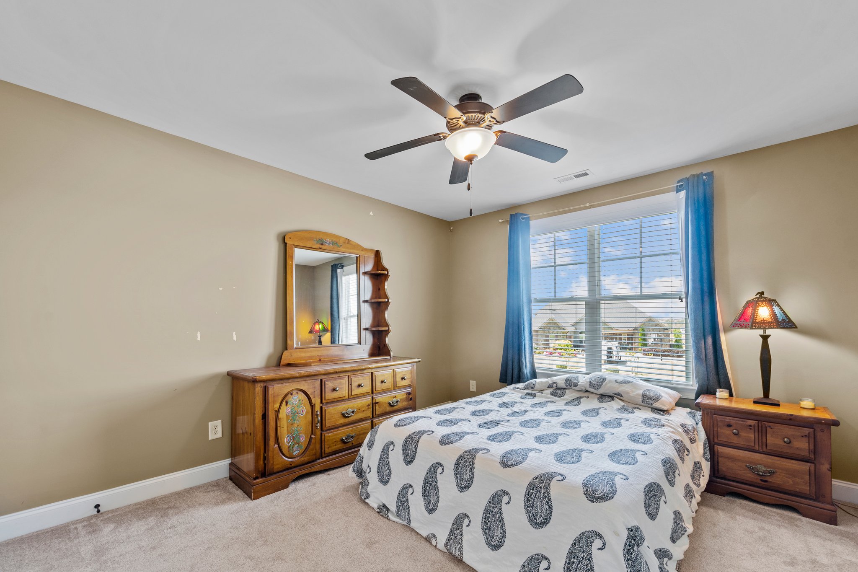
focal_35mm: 14
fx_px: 334
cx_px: 429
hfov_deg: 104.3
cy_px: 286
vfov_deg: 81.2
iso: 200
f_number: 8
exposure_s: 1/2.5
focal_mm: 14
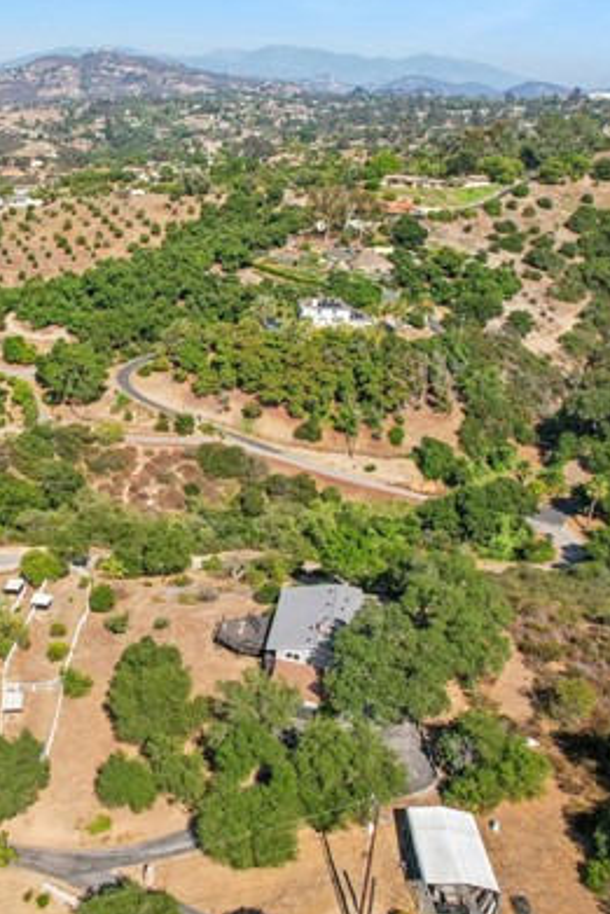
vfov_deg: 53.1
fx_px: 914
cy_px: 430
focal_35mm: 36
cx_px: 35
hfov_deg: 34.4
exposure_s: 1/1500
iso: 110
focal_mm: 8.38
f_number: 2.8
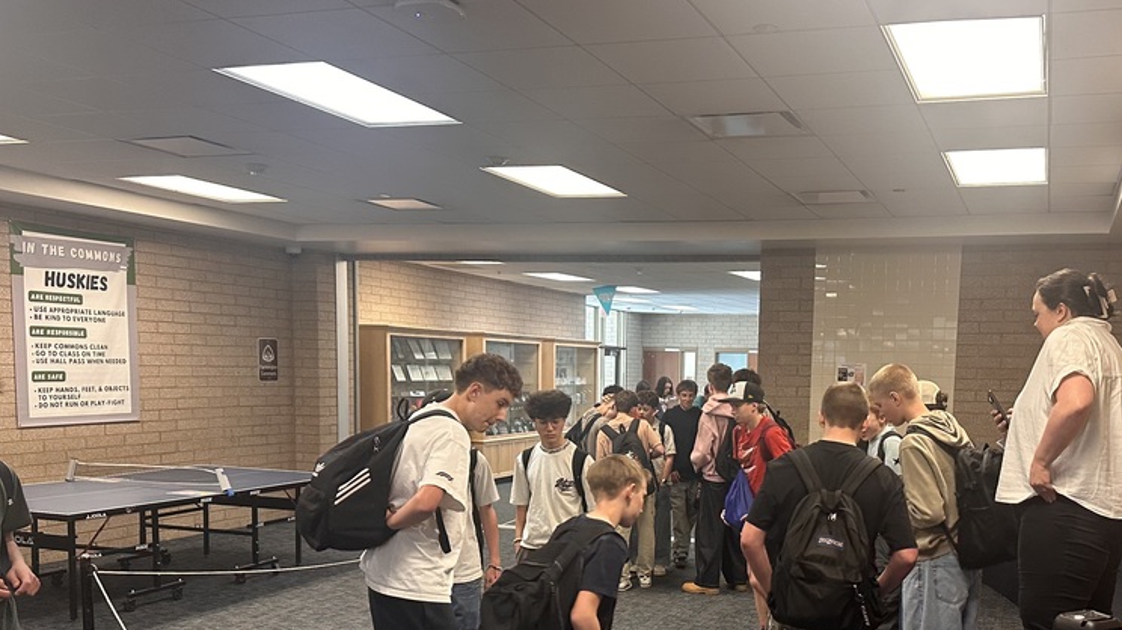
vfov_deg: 32.2
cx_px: 700
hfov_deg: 54.7
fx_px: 1071
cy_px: 467
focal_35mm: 36
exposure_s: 1/60
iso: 320
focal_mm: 6.86
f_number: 1.78
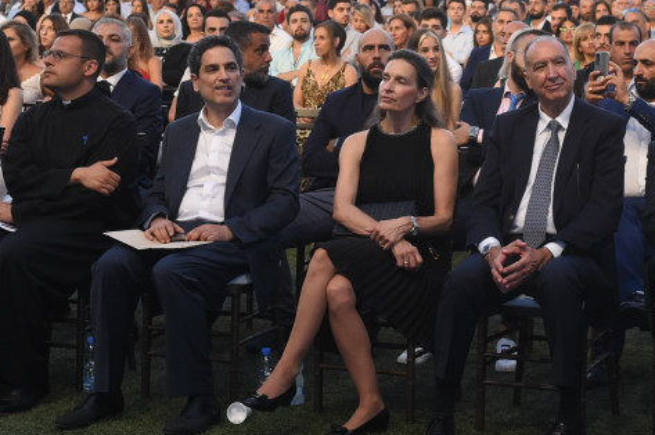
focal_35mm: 104
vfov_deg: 13.0
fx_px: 1890
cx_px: 510
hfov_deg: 19.5
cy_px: 35
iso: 3200
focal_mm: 48
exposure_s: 1/125
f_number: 5
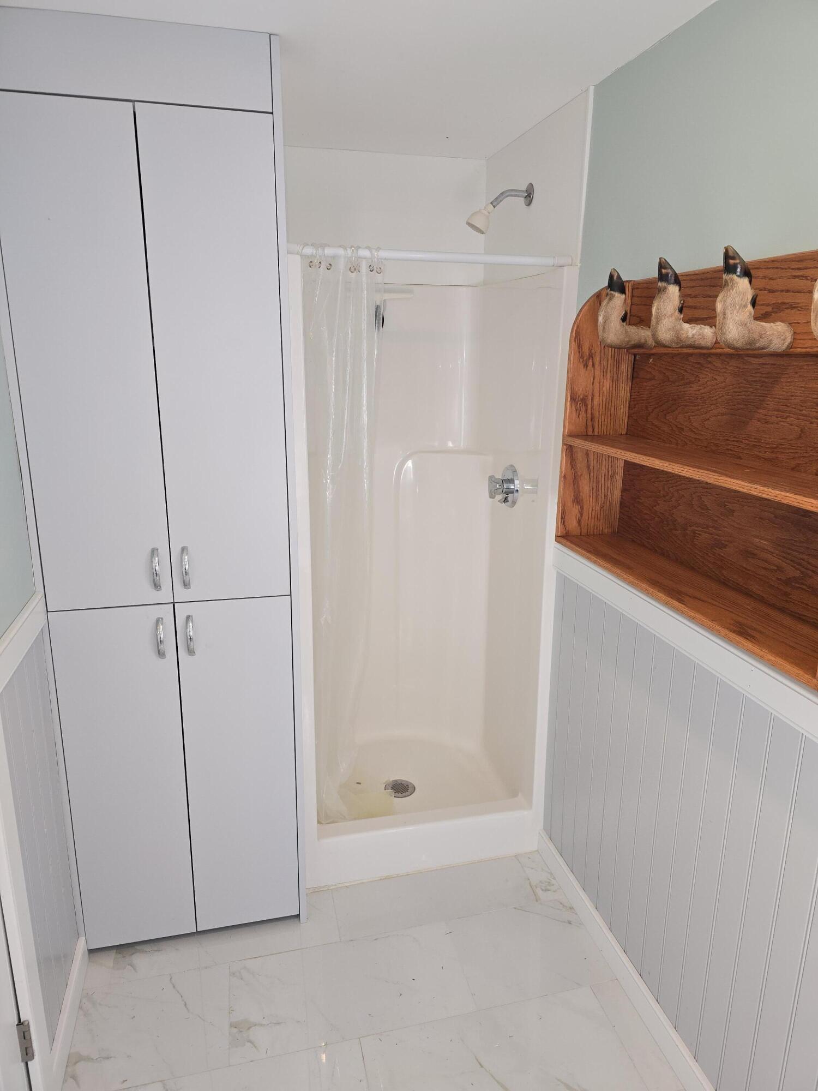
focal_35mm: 23
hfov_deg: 58.9
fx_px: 725
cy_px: 546
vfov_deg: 73.9
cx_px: 409
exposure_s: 1/60
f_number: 1.7
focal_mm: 6.3
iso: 64
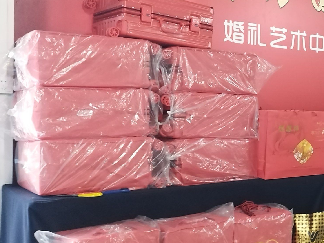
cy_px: 124
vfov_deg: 23.3
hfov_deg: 29.3
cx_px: 299
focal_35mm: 63
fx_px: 590
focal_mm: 6.24
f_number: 1.8
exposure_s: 1/33.3
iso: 1708
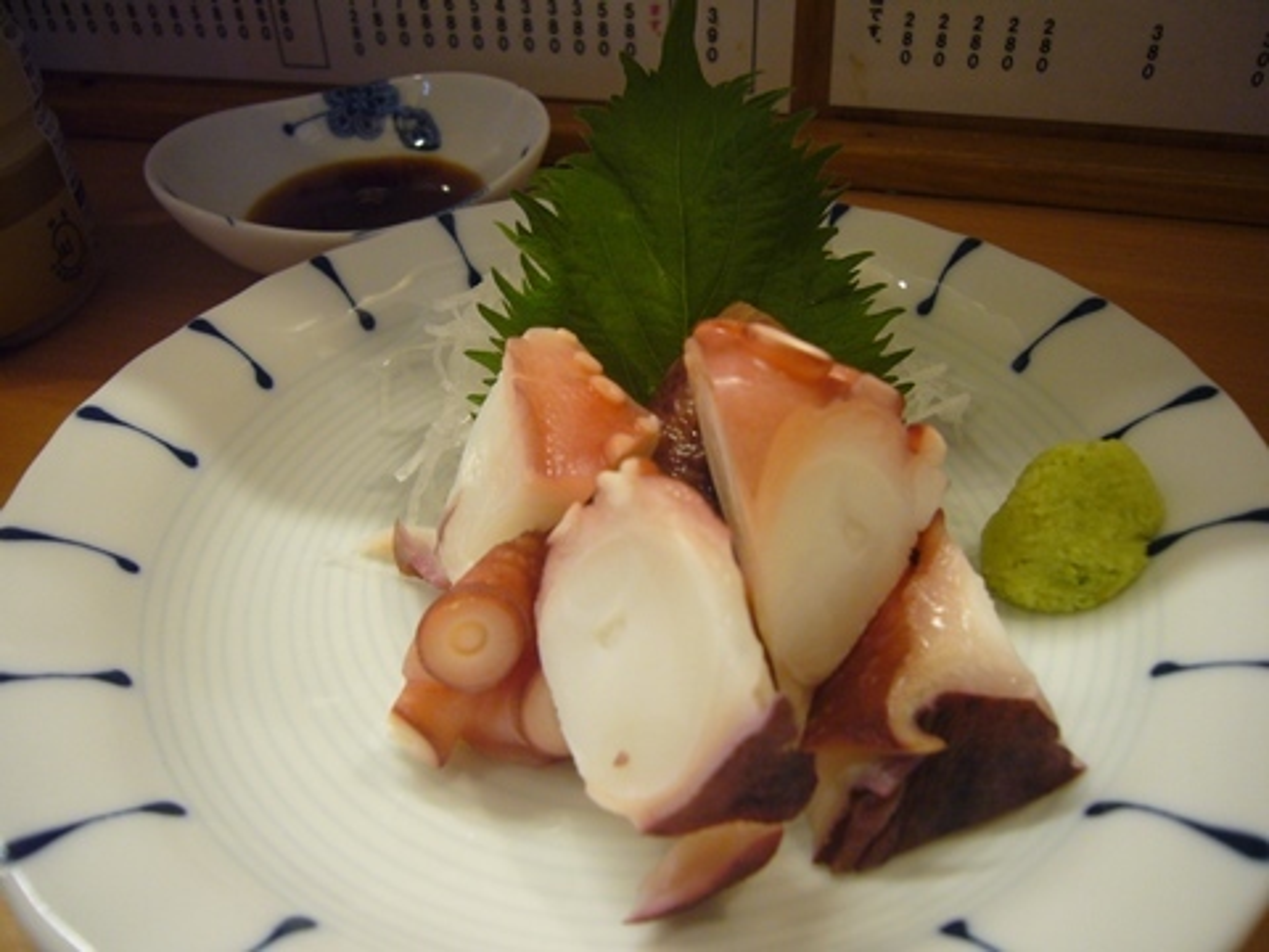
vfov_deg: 49.7
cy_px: 476
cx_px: 634
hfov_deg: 63.4
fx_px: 1026
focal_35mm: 28
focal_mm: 4.6
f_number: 2.8
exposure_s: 1/15
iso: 160
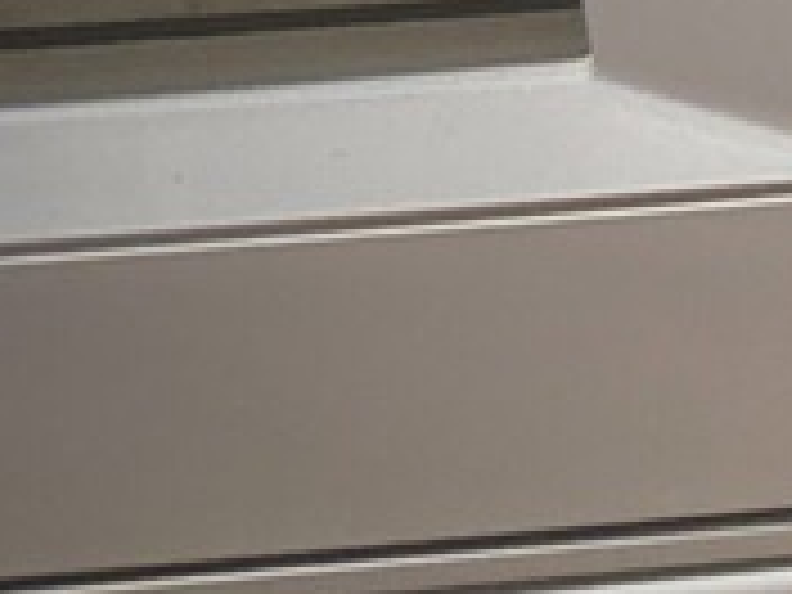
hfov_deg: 8.3
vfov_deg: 8.5
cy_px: 328
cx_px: 2799
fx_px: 4004
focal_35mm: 175
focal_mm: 6.86
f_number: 1.78
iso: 320
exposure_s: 1/60
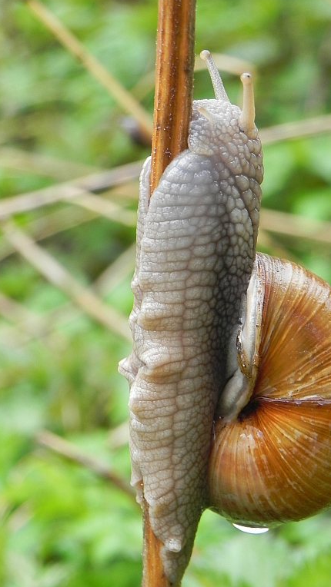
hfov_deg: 10.5
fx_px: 1794
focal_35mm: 115
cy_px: 293
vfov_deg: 18.6
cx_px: 219
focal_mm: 18.8
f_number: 4
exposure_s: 1/120
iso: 160
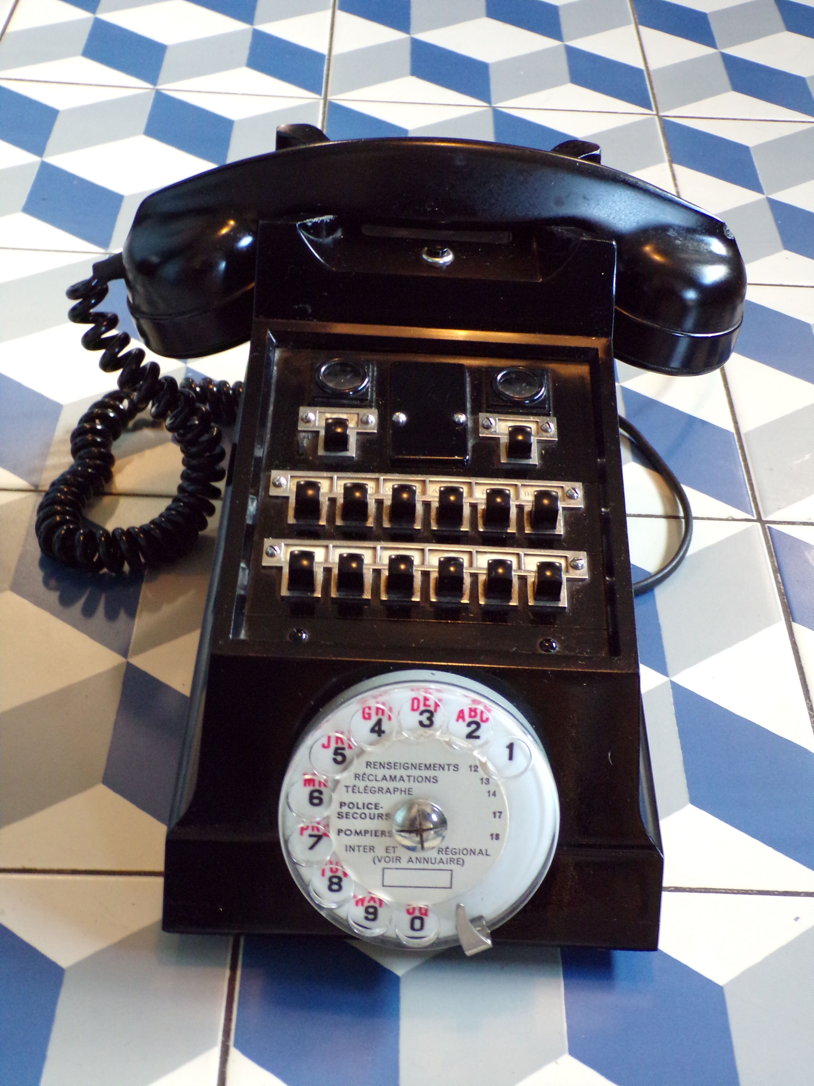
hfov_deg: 29.7
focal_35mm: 49
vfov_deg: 38.9
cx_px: 407
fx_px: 1536
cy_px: 543
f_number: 3.5
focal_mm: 8.7
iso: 455
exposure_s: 1/17
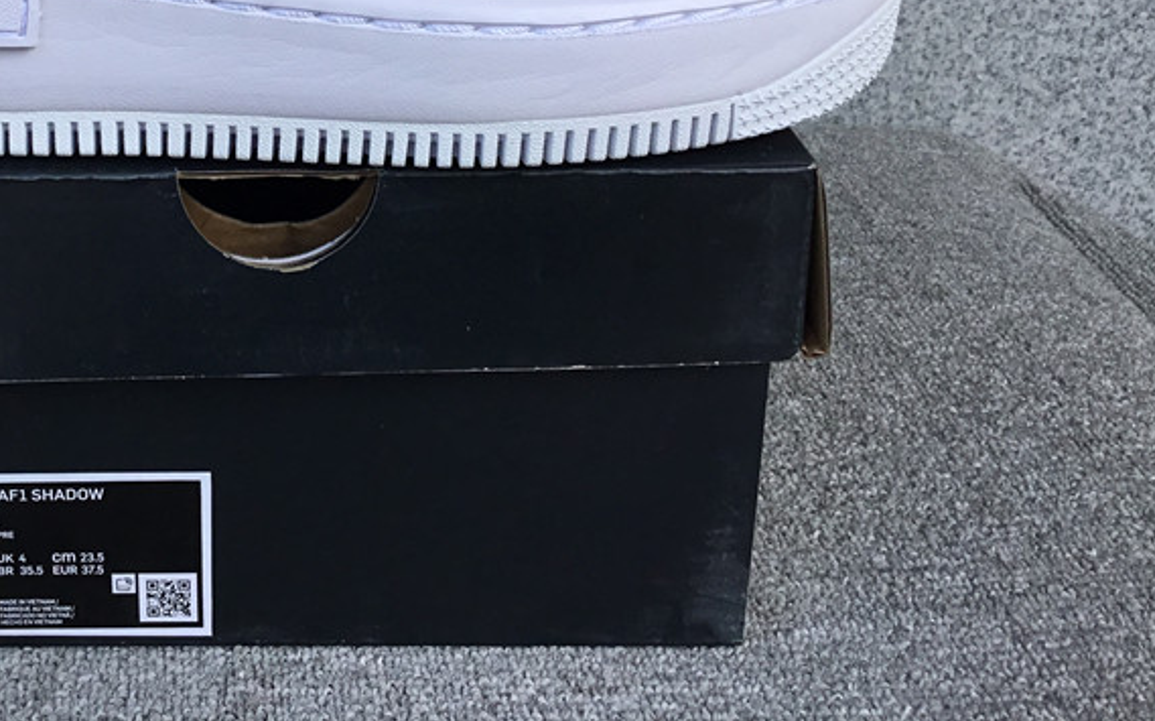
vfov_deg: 24.1
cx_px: 274
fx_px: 1636
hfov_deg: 37.8
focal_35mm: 52
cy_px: 60
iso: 25
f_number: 2.4
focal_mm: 3.3
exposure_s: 1/460
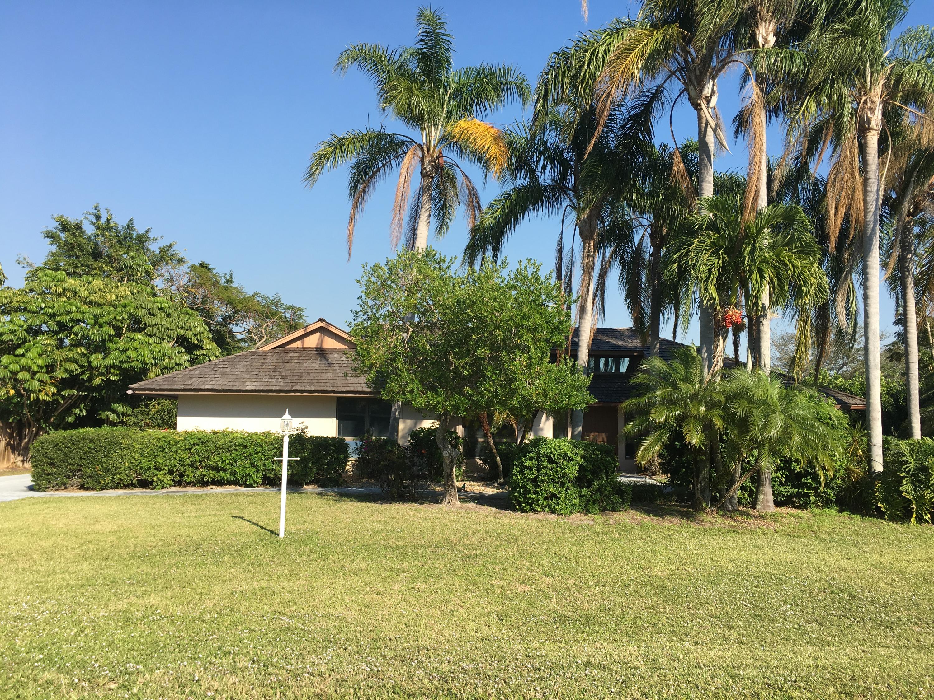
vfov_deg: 48.2
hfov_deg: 61.7
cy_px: 350
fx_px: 782
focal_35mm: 29
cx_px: 467
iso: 25
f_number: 2.2
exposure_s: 1/1083
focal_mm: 4.15
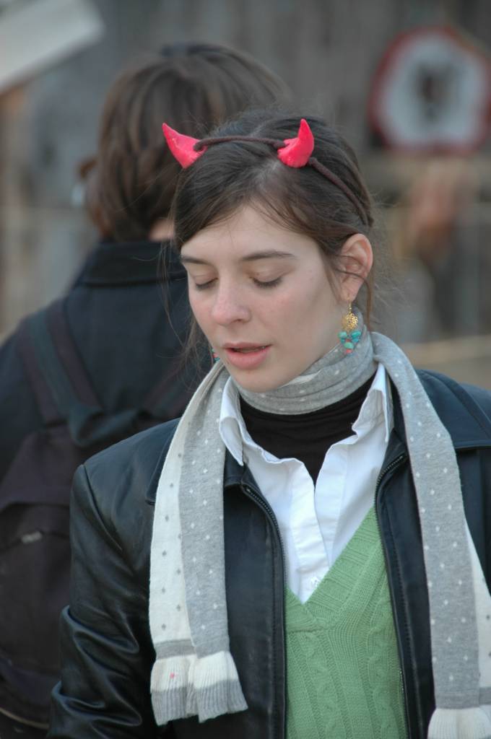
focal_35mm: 300
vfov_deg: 6.9
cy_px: 370
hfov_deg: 4.6
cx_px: 246
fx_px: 6154
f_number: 5.6
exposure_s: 1/25
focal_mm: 200
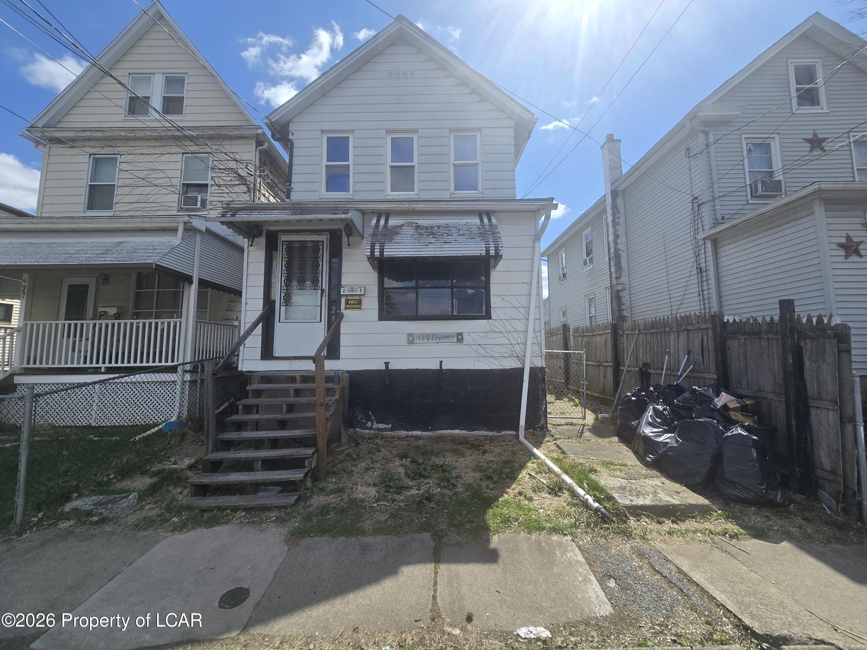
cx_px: 434
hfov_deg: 106.2
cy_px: 325
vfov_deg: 89.9
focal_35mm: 13
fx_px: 326
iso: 50
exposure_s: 1/2866
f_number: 2.2
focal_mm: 2.2
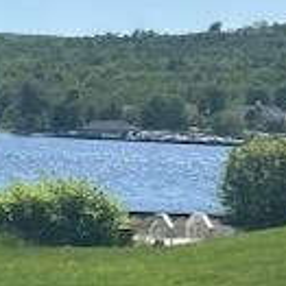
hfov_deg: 7.6
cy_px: 168
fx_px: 1673
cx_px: -764
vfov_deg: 9.8
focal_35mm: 179
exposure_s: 1/6993
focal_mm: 5.7
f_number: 1.5
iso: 50
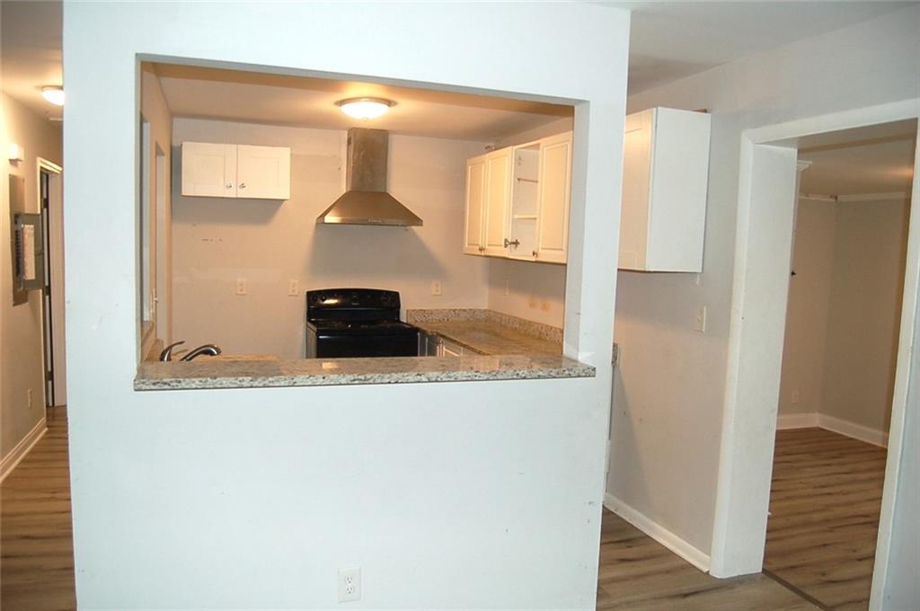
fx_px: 689
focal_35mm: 27
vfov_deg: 47.8
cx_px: 460
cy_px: 306
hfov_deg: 67.4
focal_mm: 18
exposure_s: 1/60
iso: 400
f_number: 3.5
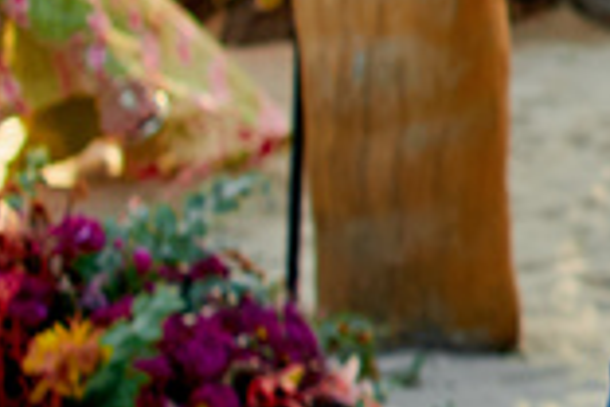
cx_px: 2147
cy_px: -25
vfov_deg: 5.1
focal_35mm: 269
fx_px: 4558
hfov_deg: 6.6
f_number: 4
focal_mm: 35
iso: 160
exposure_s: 1/200
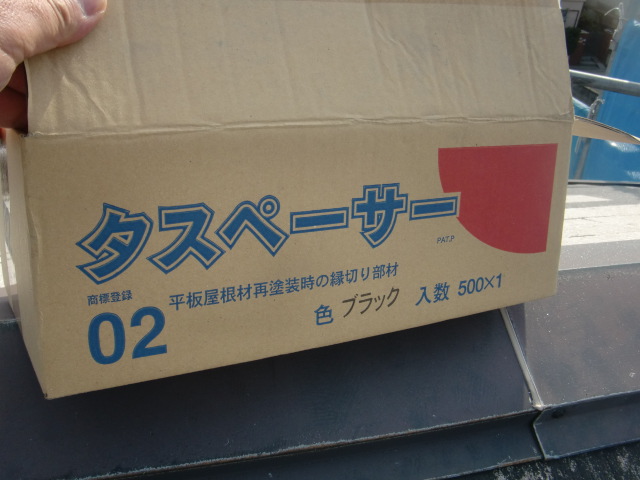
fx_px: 703
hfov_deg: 49.0
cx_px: 320
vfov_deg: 37.7
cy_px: 240
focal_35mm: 38
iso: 64
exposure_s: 1/400
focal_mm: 6.66
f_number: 3.9
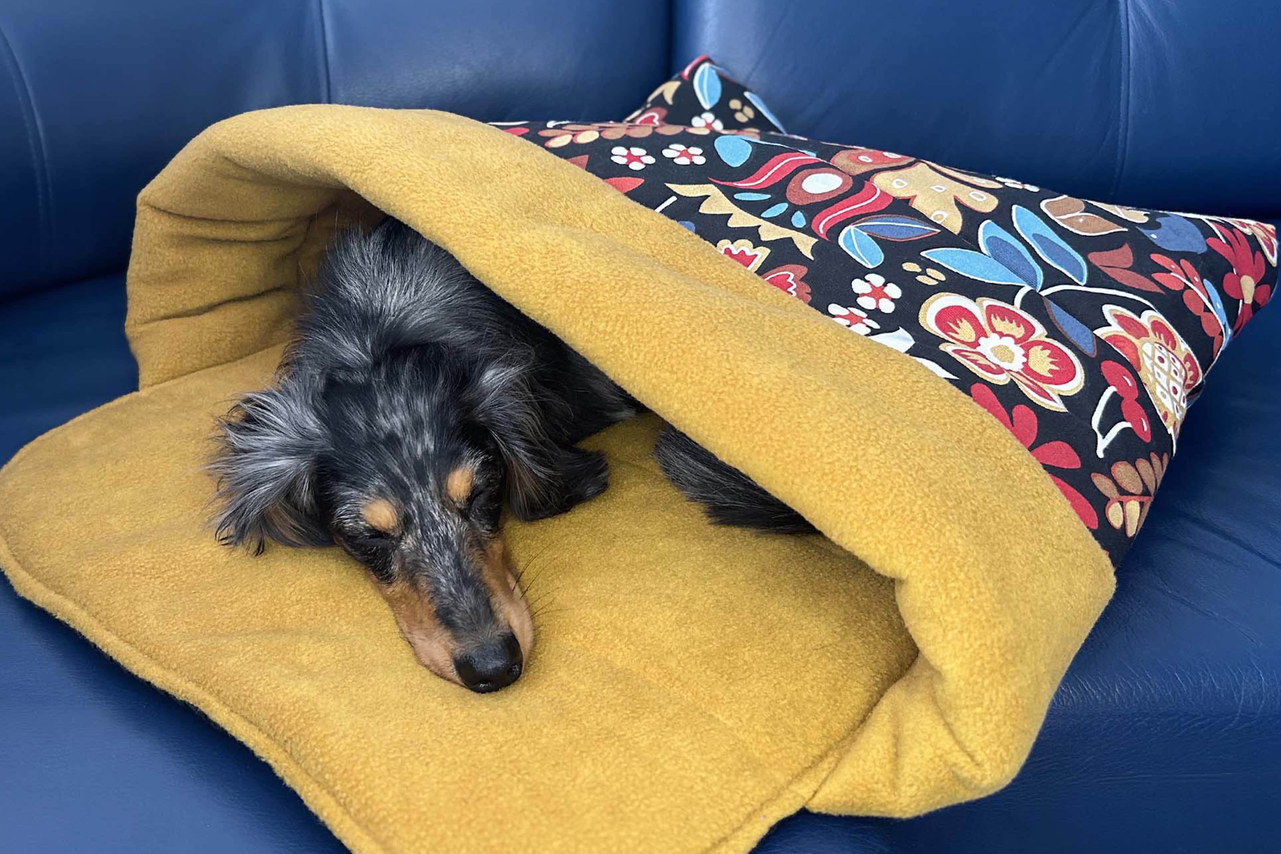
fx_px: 996
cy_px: 461
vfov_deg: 46.4
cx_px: 621
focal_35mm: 28
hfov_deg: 65.5
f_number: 1.5
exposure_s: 1/63
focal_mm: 5.7
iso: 125
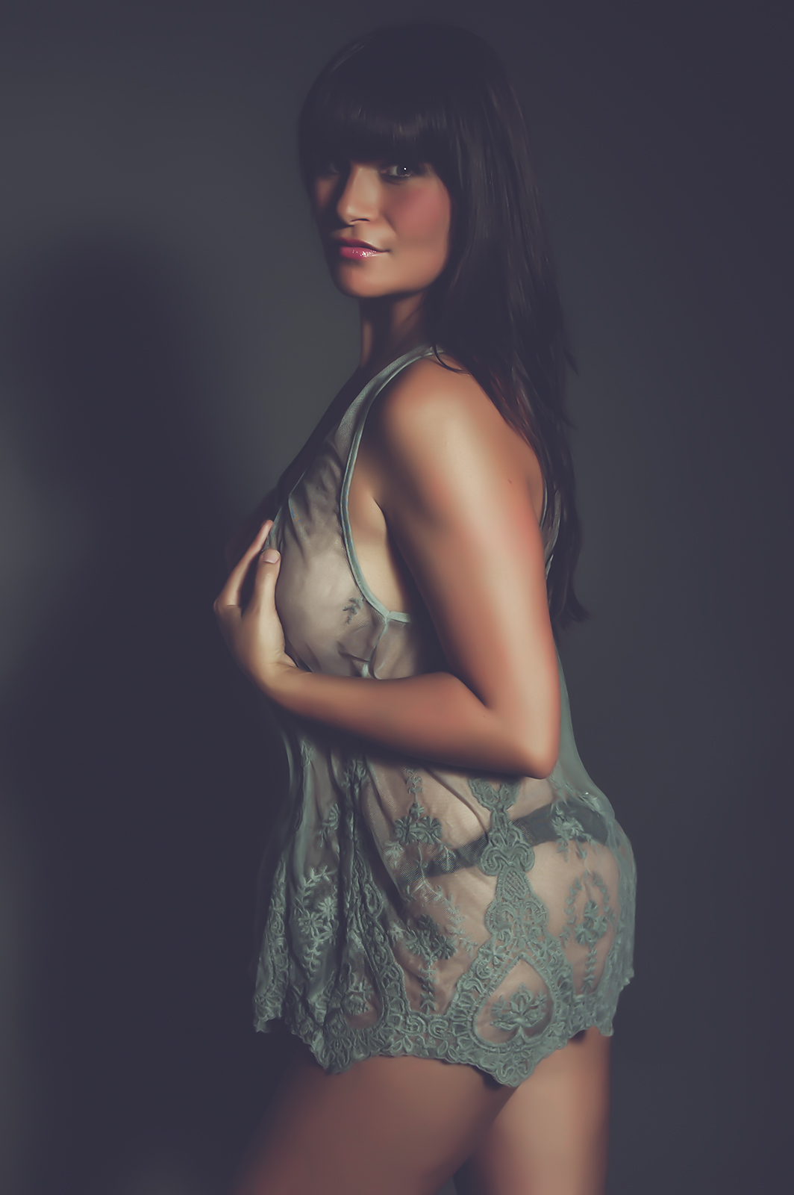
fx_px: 2237
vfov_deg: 29.9
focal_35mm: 68
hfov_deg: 20.1
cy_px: 598
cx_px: 397
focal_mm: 45
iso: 200
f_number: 13
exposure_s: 1/500
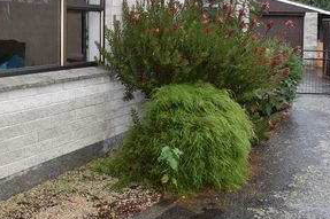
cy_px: 61
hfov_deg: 33.9
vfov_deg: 22.8
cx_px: 172
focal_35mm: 59
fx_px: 541
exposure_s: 1/125
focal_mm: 24
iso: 220
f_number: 5.6
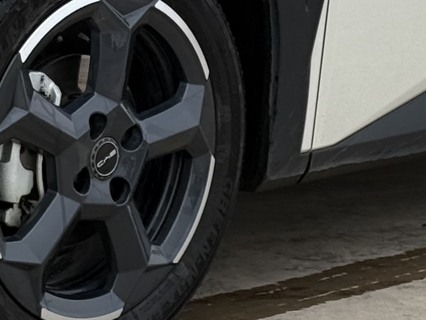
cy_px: -42
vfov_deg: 6.4
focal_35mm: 232
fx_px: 2856
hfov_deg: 8.5
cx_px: 106
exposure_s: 1/786
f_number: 1.78
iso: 100
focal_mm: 6.76
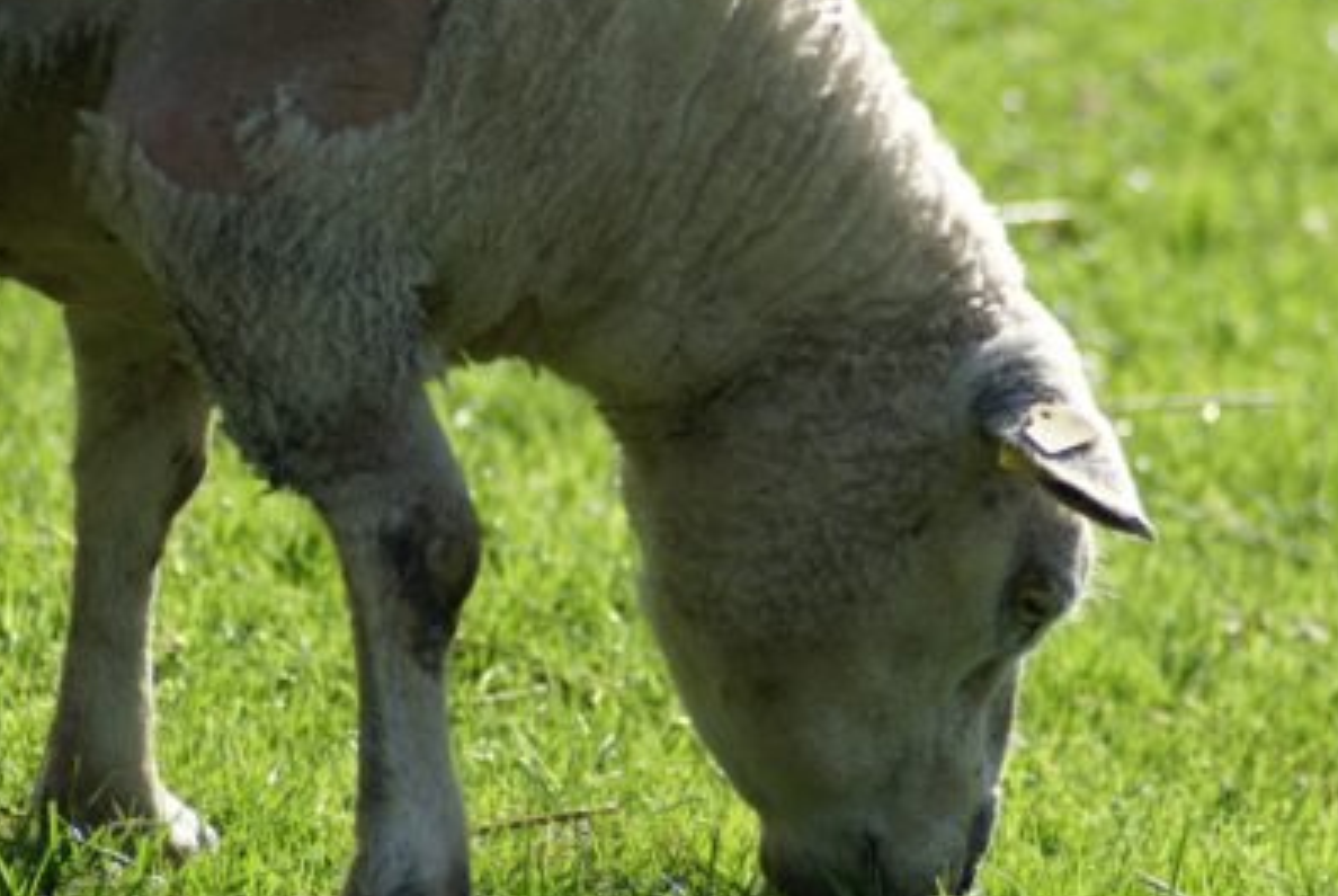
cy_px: 629
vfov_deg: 3.8
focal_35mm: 364
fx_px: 13543
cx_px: 828
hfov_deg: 5.7
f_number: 5.6
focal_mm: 160
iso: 100
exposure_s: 1/400
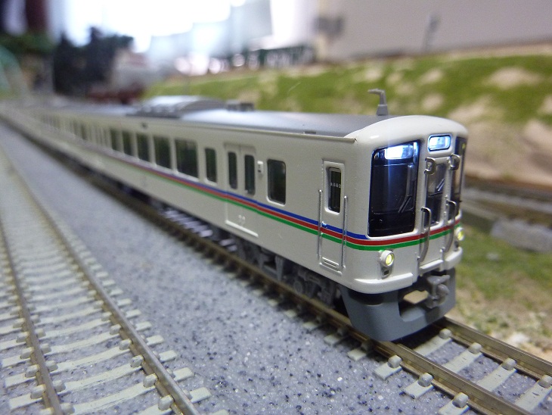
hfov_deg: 69.4
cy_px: 208
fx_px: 399
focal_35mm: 25
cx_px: 276
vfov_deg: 54.9
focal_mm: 4.1
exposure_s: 1/30
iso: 320
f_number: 3.3
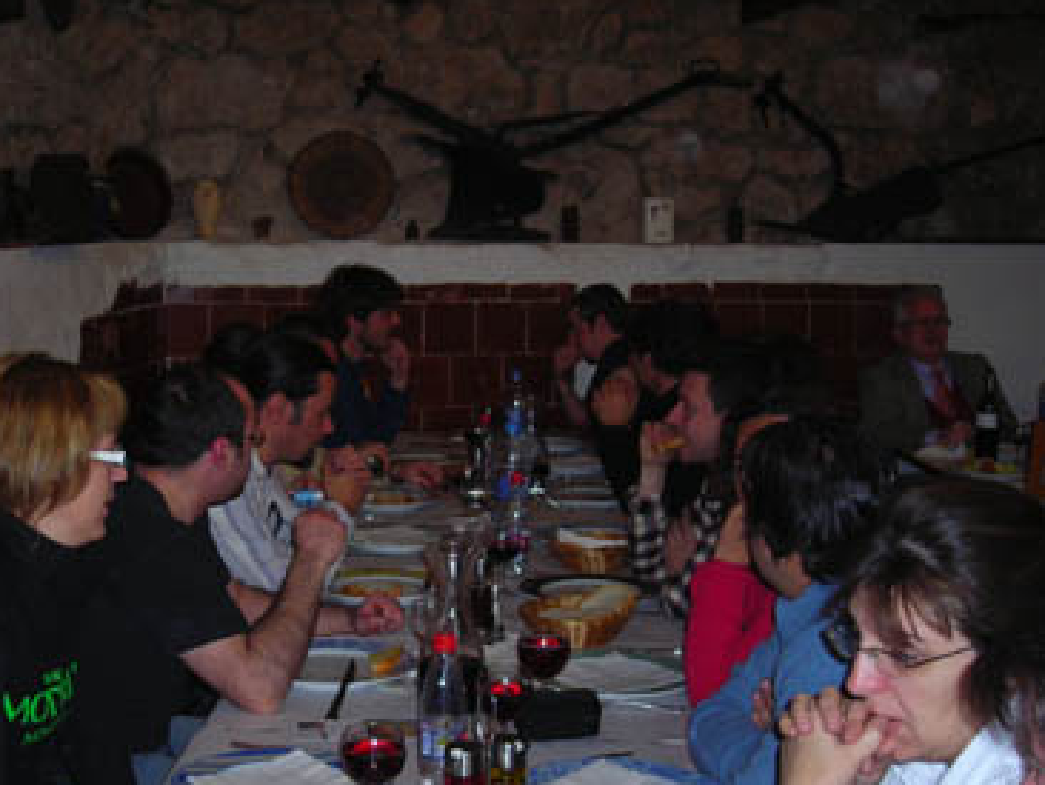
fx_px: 1692
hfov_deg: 34.1
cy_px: 504
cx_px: 360
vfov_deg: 26.0
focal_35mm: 56
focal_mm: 6.8
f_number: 3.3
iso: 90
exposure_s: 1/60.1
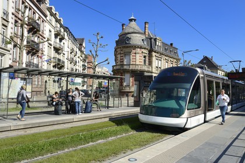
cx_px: 122
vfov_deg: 46.4
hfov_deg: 65.5
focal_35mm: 28
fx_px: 191
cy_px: 82
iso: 200
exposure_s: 1/400
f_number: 8
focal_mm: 28
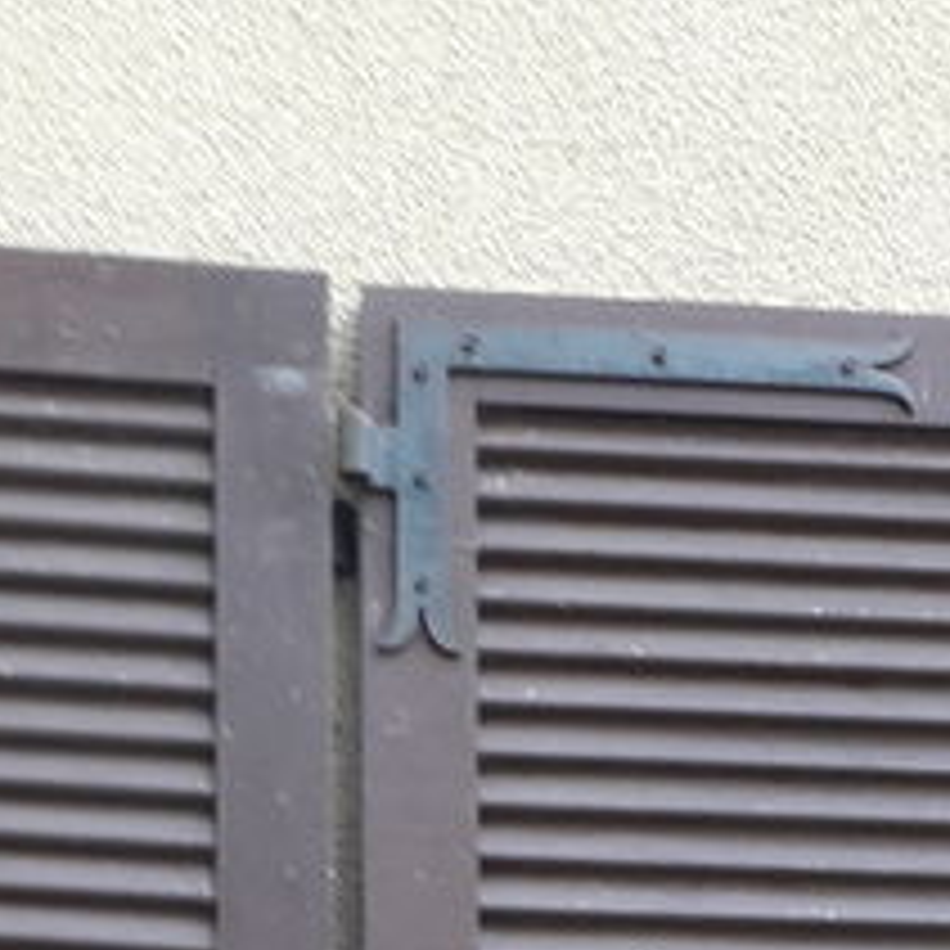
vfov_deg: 13.0
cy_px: 1995
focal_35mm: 113
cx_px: 554
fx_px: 3509
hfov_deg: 15.4
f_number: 1.9
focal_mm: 3.6
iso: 40
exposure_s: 1/129
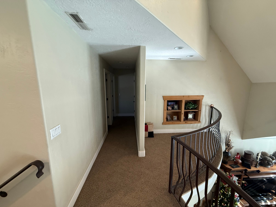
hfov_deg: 102.1
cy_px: 104
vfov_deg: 85.7
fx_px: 112
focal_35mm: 14
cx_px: 138
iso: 250
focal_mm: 2.22
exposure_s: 1/120
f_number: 2.2
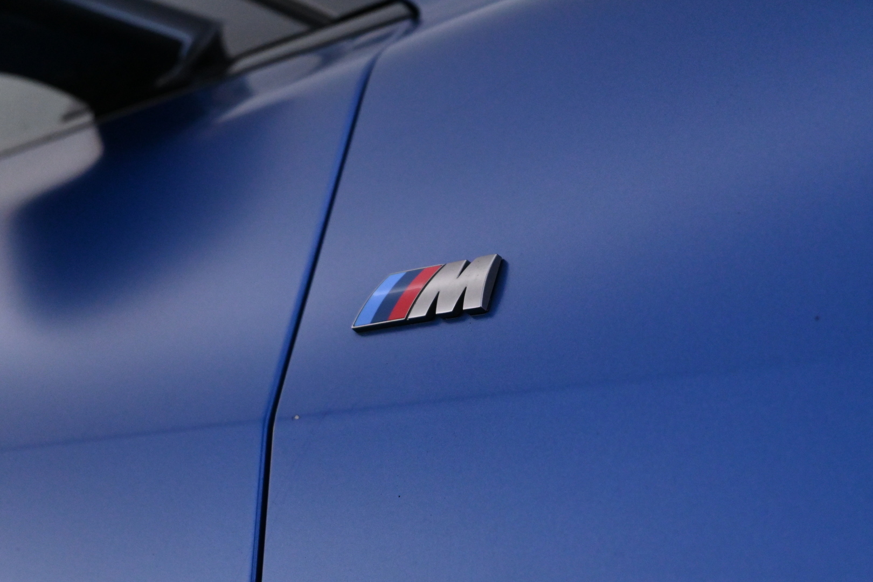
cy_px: 291
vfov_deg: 18.2
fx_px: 1819
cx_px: 436
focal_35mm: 75
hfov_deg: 27.0
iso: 4500
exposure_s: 1/80
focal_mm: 50
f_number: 6.3
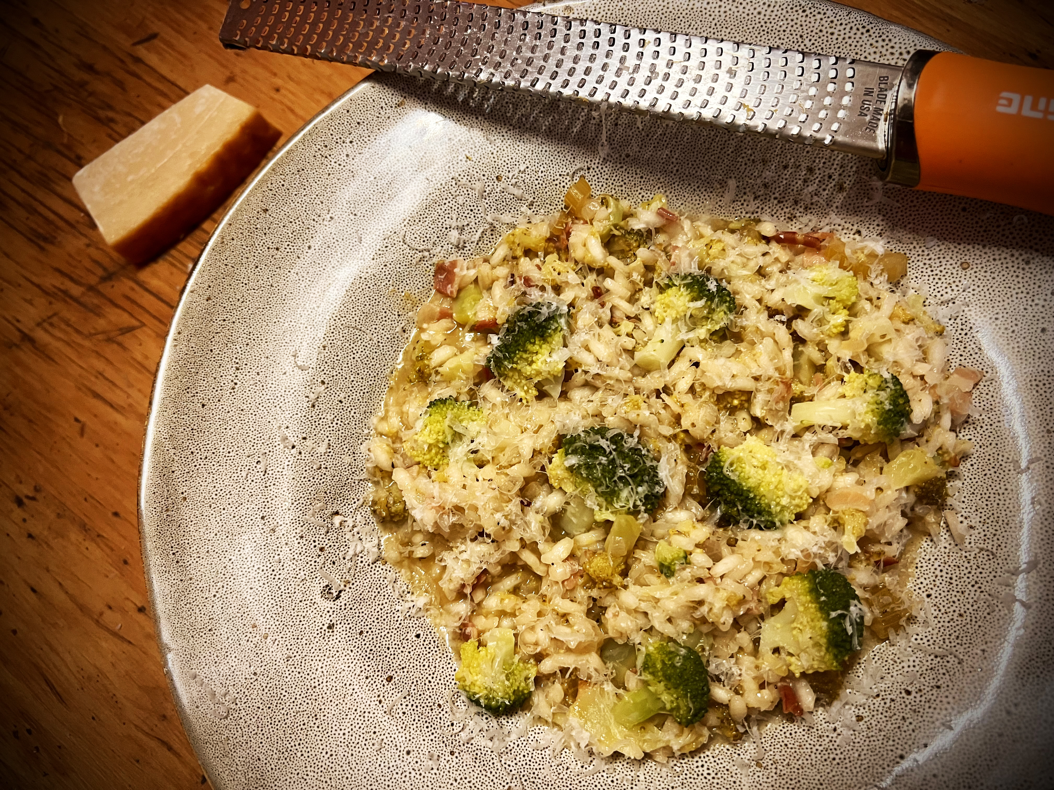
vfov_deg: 53.1
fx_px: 792
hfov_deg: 67.3
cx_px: 527
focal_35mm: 26
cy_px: 395
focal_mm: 5.7
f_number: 1.5
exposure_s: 1/50
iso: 400
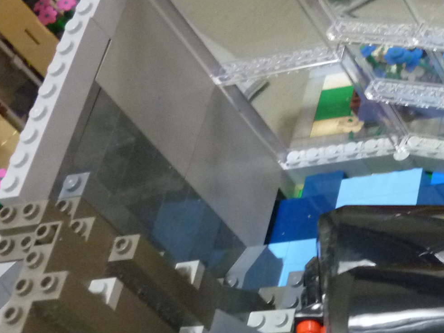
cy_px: 270
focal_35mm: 86
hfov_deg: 21.9
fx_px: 1103
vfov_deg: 17.0
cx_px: 445
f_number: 2.8
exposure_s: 1/8
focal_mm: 5.5
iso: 400
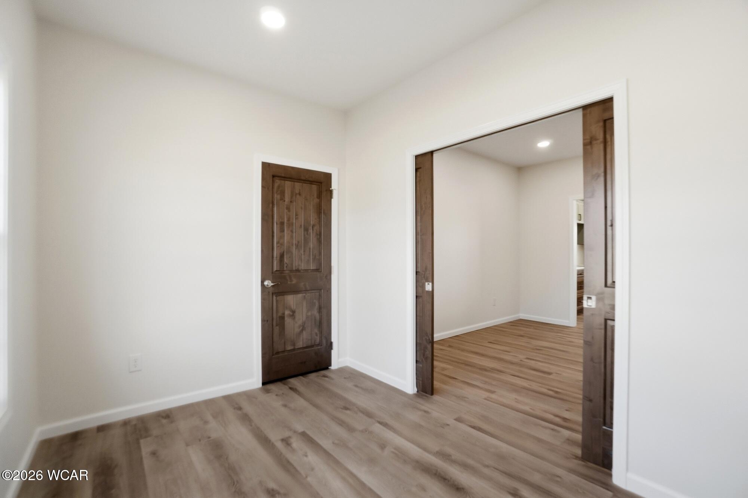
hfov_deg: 100.4
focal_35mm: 15
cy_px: 249
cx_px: 374
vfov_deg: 77.3
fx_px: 312
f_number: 5.6
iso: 125
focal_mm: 10
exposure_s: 1/350
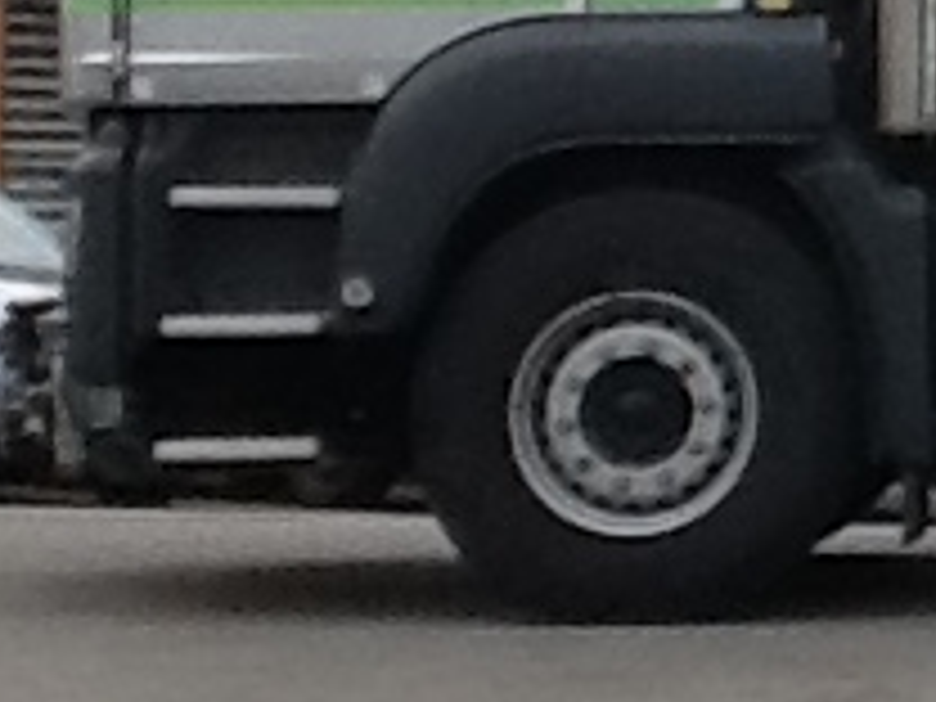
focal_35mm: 203
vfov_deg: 7.3
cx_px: 2088
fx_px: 5489
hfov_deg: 9.0
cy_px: -50
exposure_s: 1/357
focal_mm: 2.03
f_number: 2.4
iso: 40
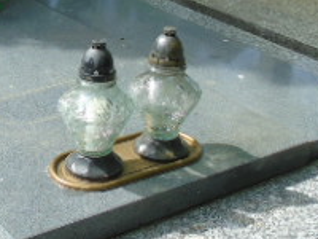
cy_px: 38
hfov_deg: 23.8
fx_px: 735
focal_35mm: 80
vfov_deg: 18.2
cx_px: 35
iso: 80
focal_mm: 4.4
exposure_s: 1/320
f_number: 3.4
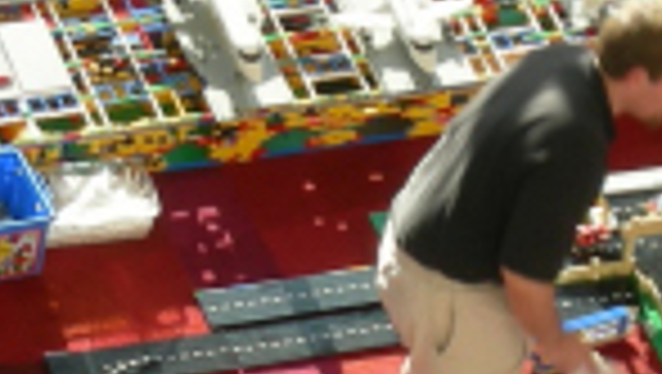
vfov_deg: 2.3
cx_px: 405
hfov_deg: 4.1
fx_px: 9136
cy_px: 297
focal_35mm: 520
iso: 64
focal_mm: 23
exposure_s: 1/60.3
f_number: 4.8
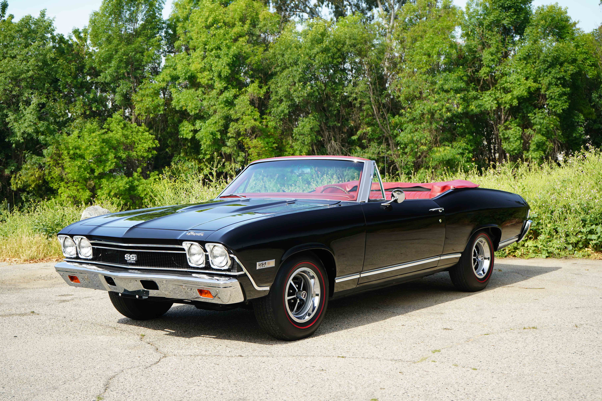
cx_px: 301
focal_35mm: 50
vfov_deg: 27.0
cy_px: 200
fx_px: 836
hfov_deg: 39.6
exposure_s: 1/80
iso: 100
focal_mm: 50
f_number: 6.3
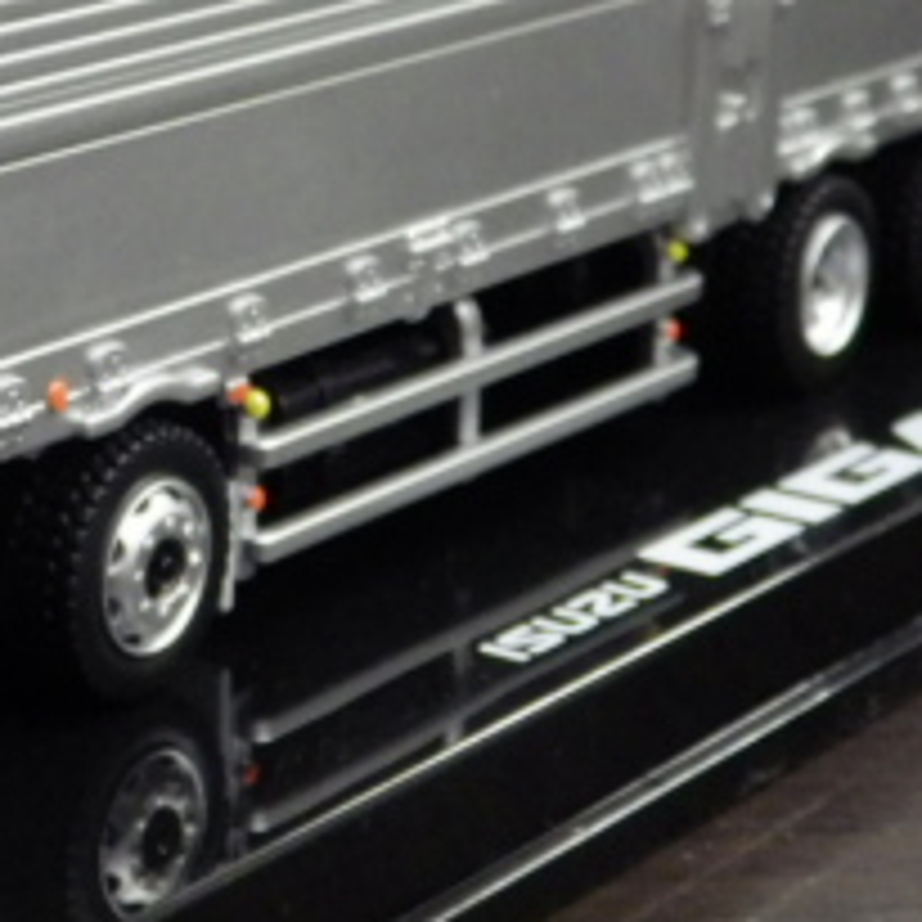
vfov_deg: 12.5
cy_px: 72
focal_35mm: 138
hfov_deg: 12.5
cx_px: -22
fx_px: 4159
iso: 800
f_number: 3.8
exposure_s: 1/40
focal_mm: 9
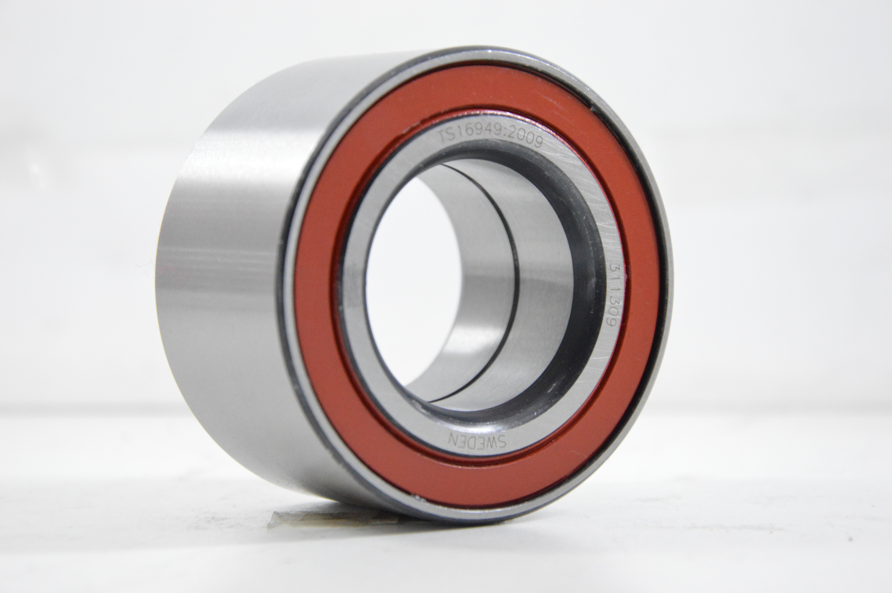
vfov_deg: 11.4
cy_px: 296
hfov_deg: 17.1
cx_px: 446
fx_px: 2971
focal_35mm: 120
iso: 3200
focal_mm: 80
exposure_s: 1/100
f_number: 7.1
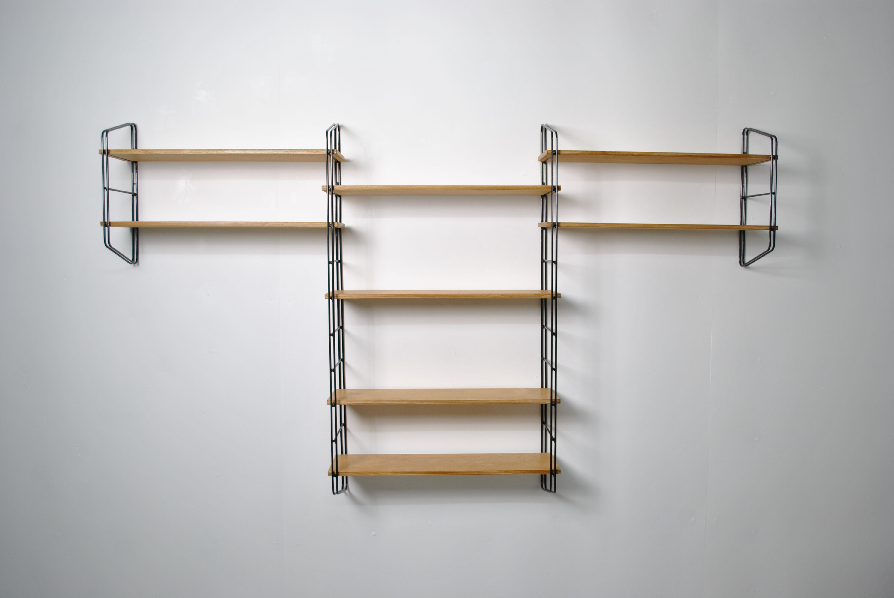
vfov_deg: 43.7
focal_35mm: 30
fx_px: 746
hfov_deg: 61.9
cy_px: 299
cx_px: 447
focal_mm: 20
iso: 200
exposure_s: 1/30
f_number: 4
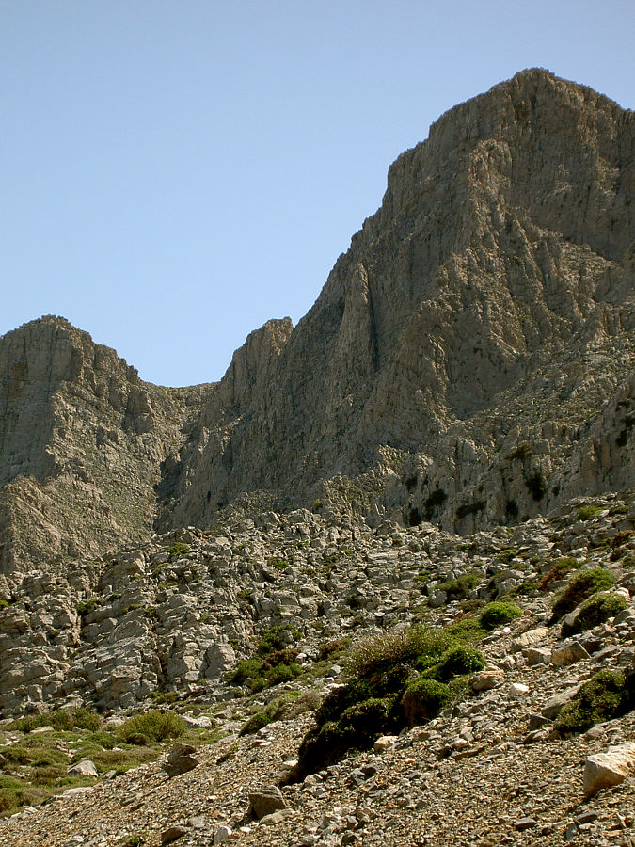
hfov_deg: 14.5
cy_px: 424
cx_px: 318
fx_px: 2495
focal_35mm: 102
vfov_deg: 19.3
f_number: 4.9
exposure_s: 1/320
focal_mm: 16.8
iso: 50
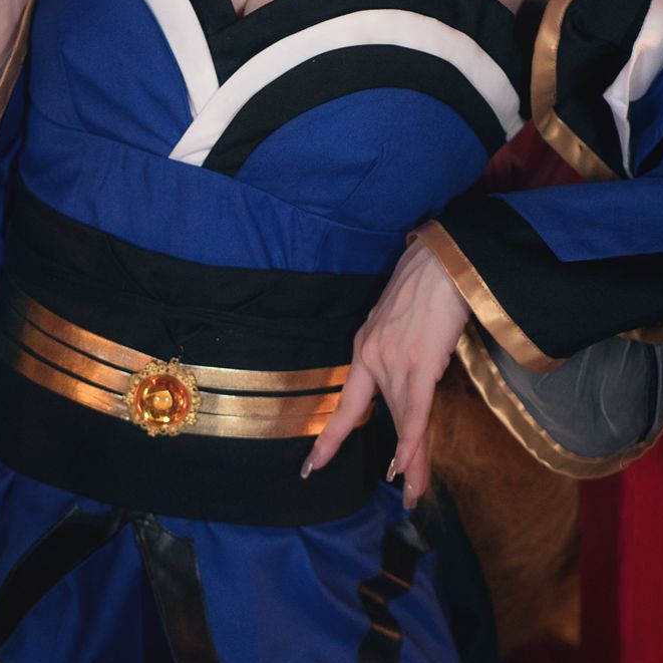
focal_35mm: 246
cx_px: 296
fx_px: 5331
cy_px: 174
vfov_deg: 7.1
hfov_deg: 7.1
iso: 1250
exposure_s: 1/160
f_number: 2.5
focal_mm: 85
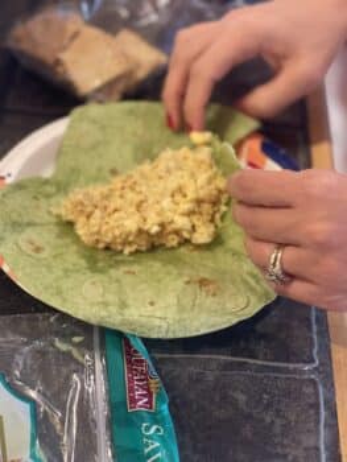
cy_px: 231
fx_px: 854
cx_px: 174
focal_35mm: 64
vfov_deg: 30.2
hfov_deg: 23.0
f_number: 2.2
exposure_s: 1/30
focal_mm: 7.5
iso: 320
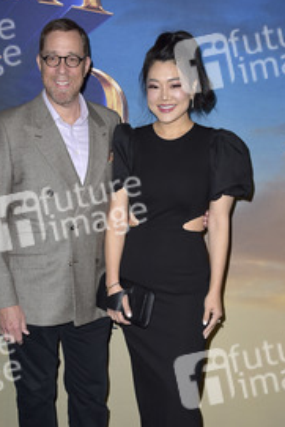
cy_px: 293
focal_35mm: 65
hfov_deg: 20.9
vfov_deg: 30.7
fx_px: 771
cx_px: 113
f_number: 6.3
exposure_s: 1/250
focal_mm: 44
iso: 320
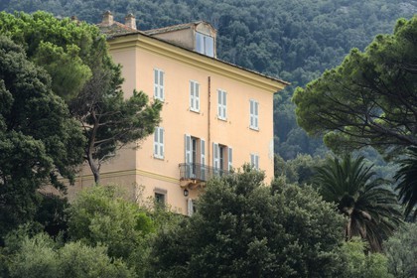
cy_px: 139
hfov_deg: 12.8
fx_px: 1853
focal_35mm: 160
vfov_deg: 8.6
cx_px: 208
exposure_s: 1/160
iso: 200
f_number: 7.1
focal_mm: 160
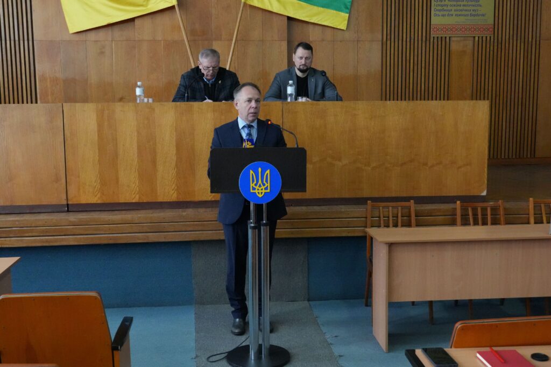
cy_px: 184
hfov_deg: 43.6
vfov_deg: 29.8
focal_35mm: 45
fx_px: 688
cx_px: 276
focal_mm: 30
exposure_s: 1/25
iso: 6400
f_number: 8
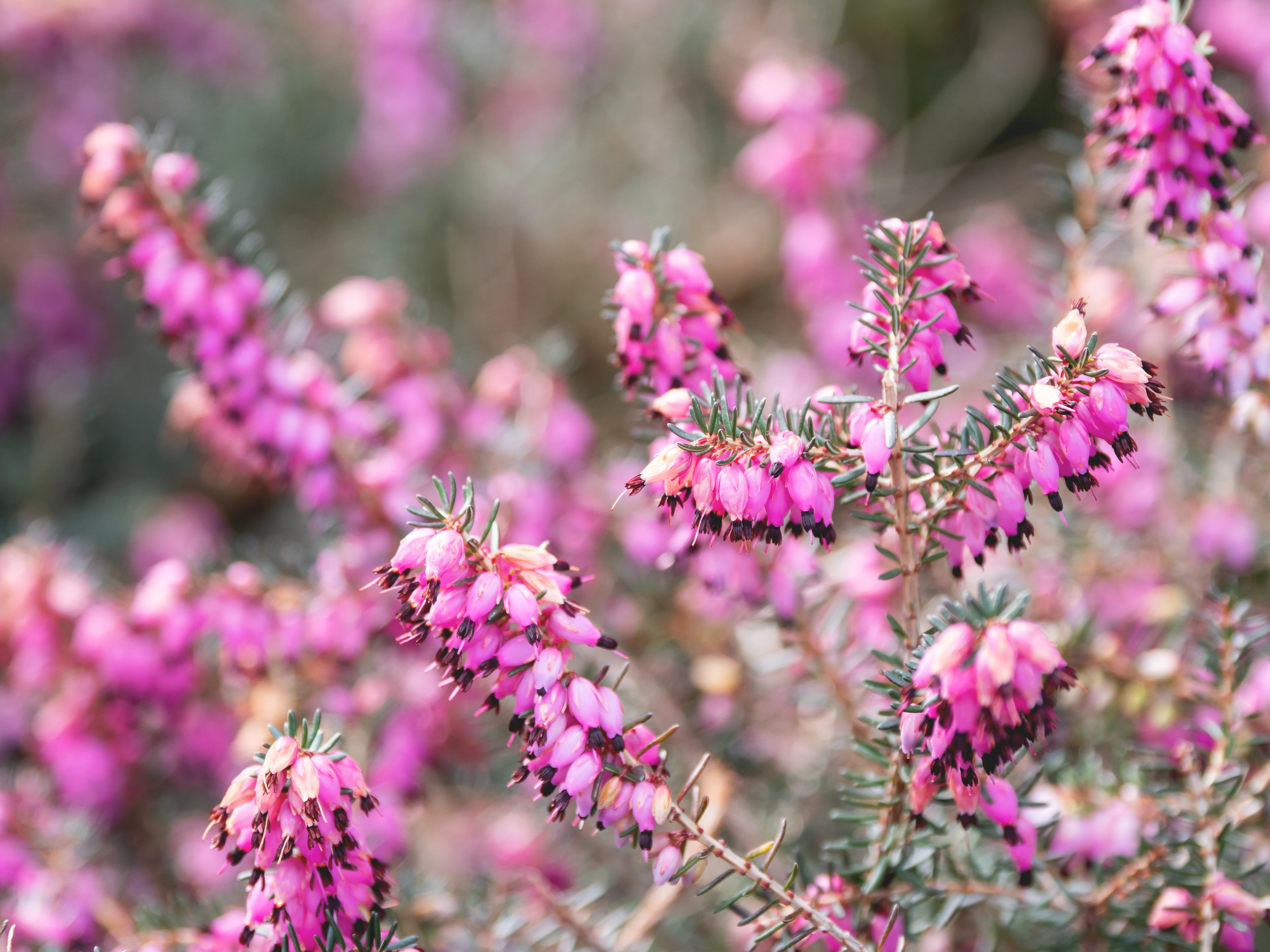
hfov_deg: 12.3
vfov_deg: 9.2
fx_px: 5907
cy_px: 476
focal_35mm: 161
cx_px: 631
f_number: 4
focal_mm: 80
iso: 200
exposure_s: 1/200
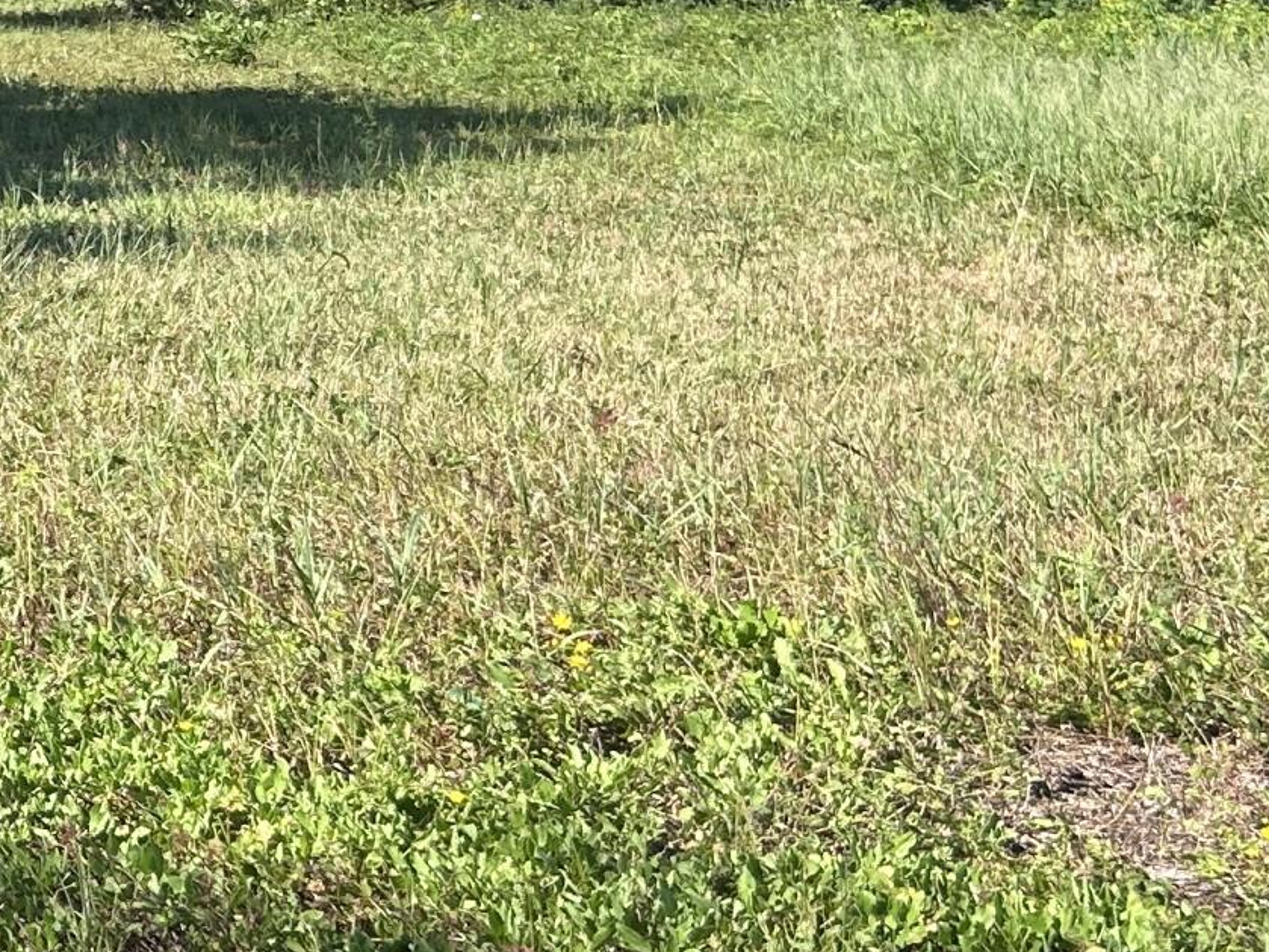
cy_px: 165
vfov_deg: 15.8
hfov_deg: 18.9
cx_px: -566
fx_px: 3409
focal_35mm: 93
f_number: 1.5
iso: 50
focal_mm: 5.7
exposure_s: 1/1377
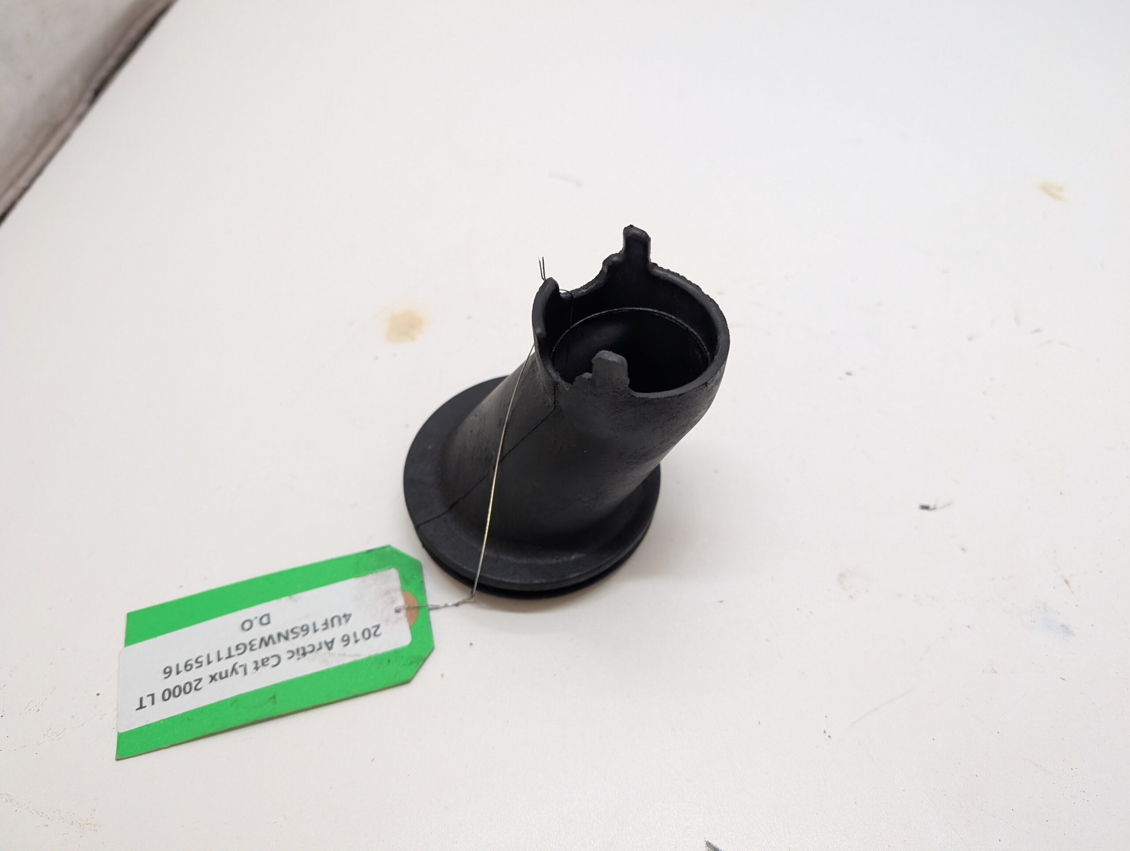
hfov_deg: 71.5
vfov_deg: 56.9
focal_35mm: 24
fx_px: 785
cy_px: 426
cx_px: 565
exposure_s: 1/138
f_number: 1.68
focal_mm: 6.9
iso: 239
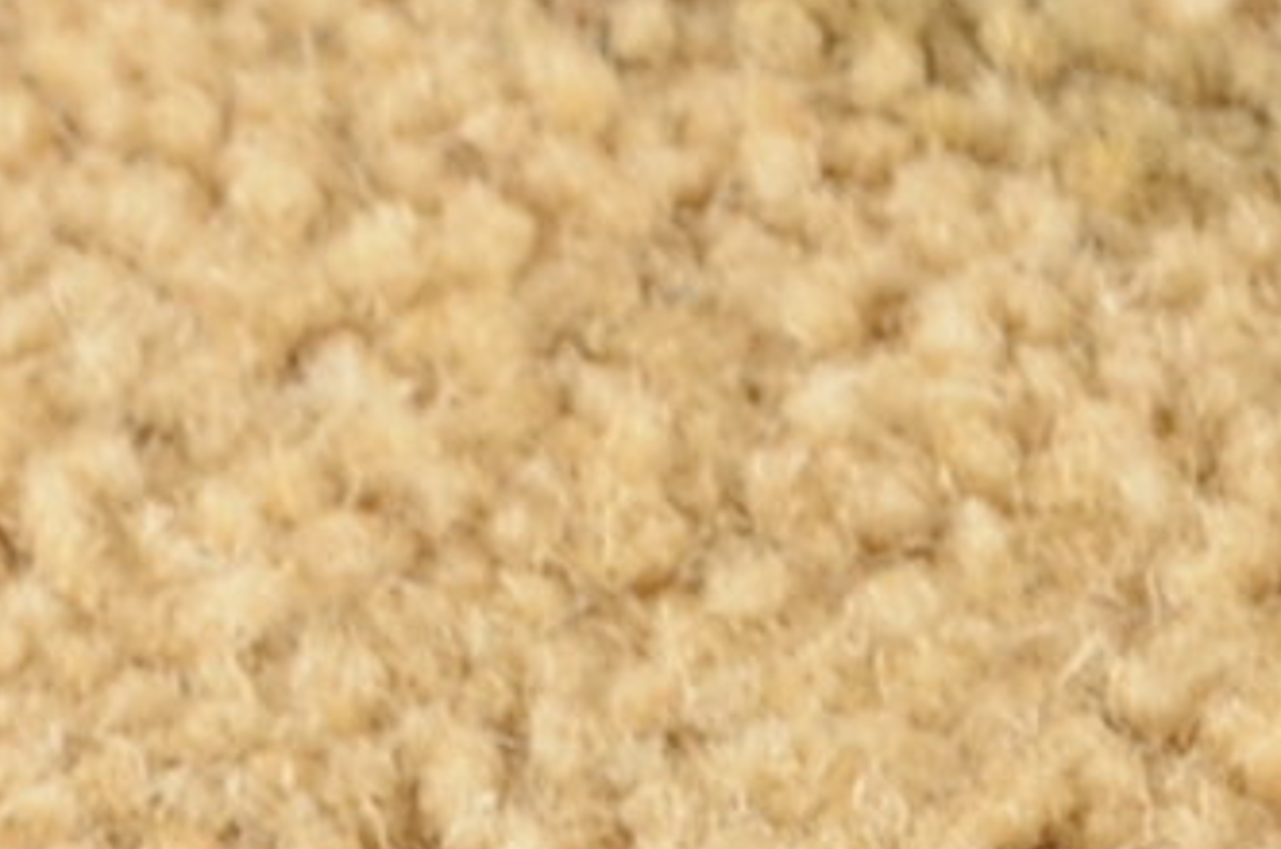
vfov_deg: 1.4
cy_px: 1829
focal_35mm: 947
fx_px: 33622
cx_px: -2821
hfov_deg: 2.2
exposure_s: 1/125
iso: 200
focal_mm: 85
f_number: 11
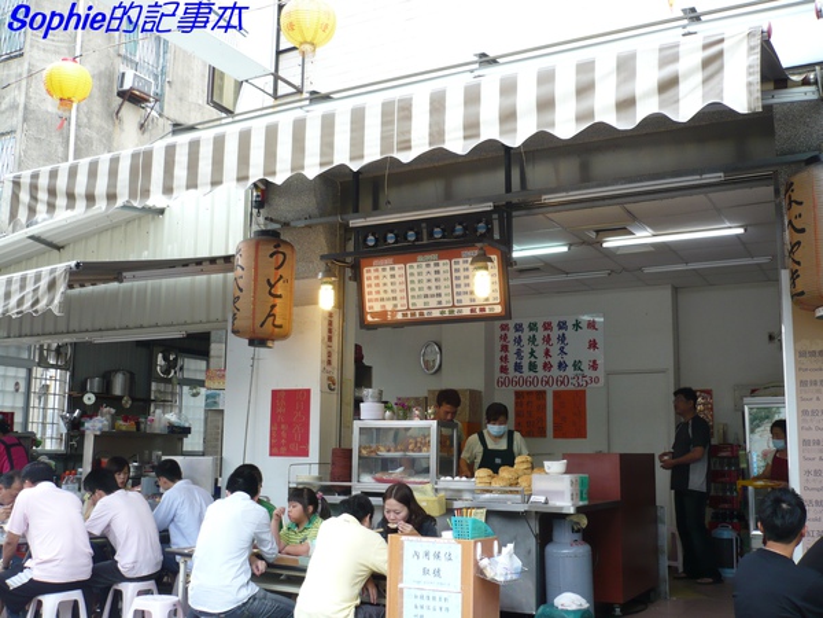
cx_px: 412
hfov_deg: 52.6
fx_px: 832
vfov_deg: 40.7
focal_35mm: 35
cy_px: 309
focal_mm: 5.8
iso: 100
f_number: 2.8
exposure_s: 1/60
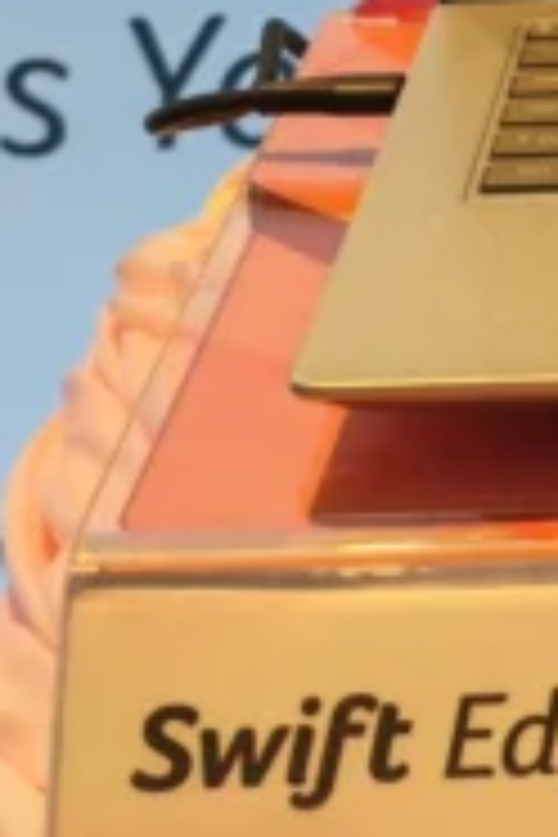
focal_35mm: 193
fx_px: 4487
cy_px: -92
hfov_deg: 6.8
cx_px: 1215
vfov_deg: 10.5
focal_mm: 5.4
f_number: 1.6
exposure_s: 1/50
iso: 50
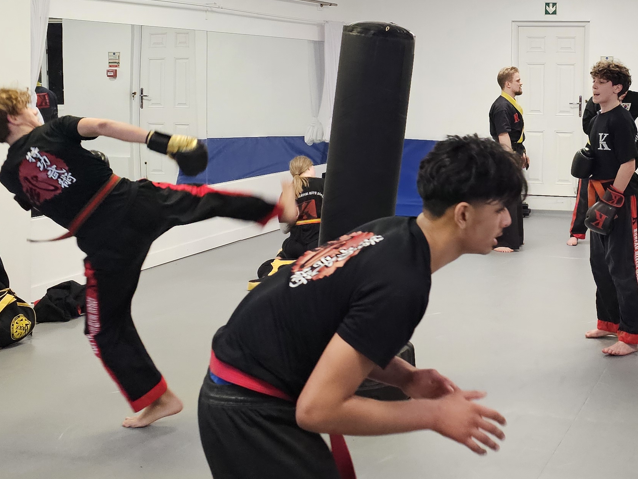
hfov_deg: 33.5
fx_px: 1014
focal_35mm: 55
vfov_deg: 26.2
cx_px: 545
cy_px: 123
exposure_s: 1/100
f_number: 1.7
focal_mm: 6.3
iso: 400
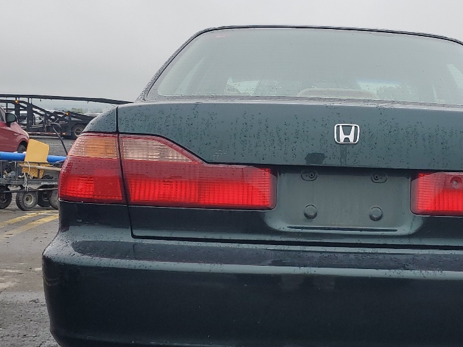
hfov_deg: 32.7
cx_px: 340
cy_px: 213
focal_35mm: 58
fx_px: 776
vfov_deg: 25.2
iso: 50
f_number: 1.5
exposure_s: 1/204
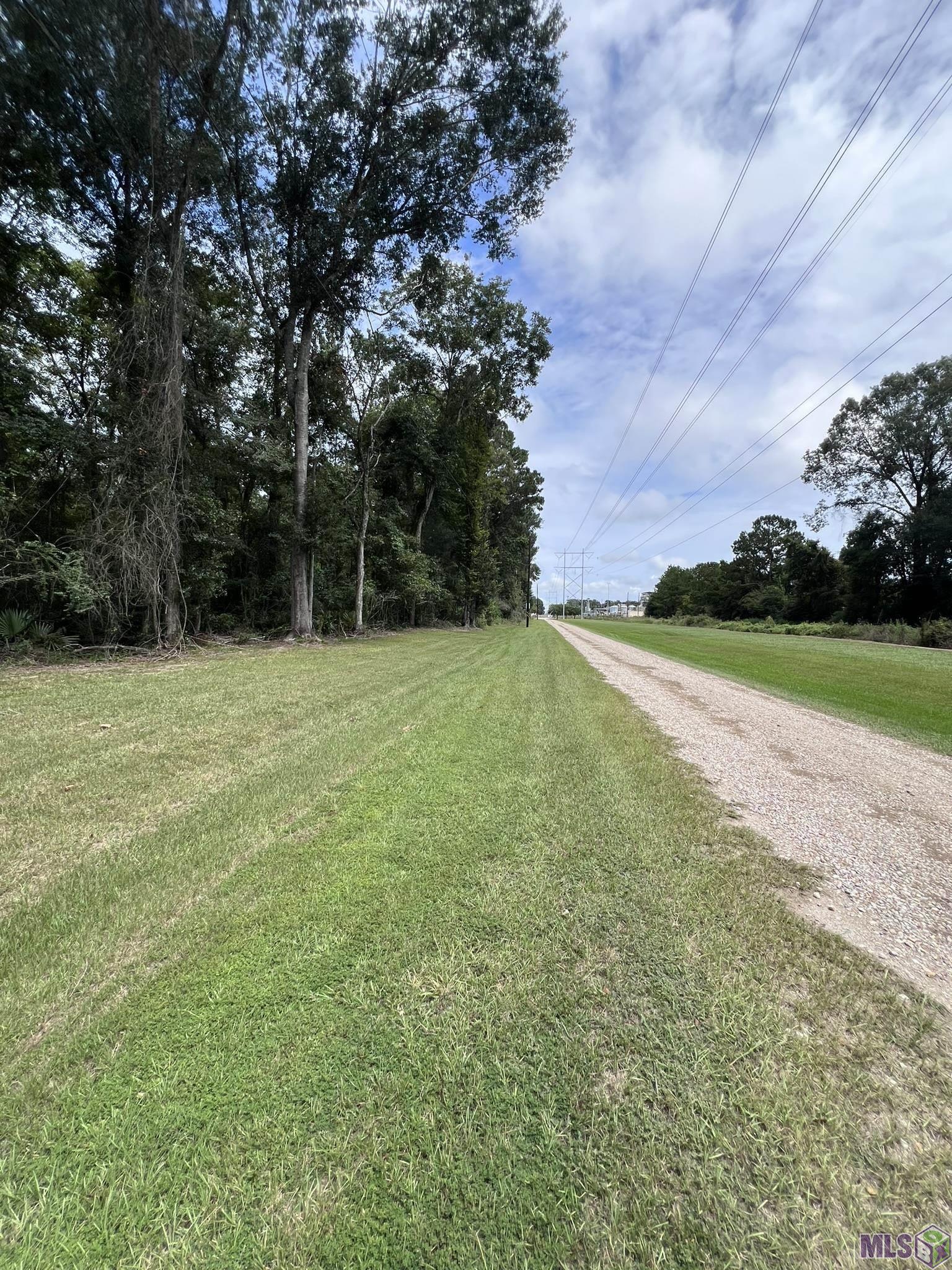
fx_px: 477
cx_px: 476
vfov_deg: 106.2
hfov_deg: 89.9
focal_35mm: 13
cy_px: 635
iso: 32
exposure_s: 1/1309
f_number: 1.8
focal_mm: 1.57
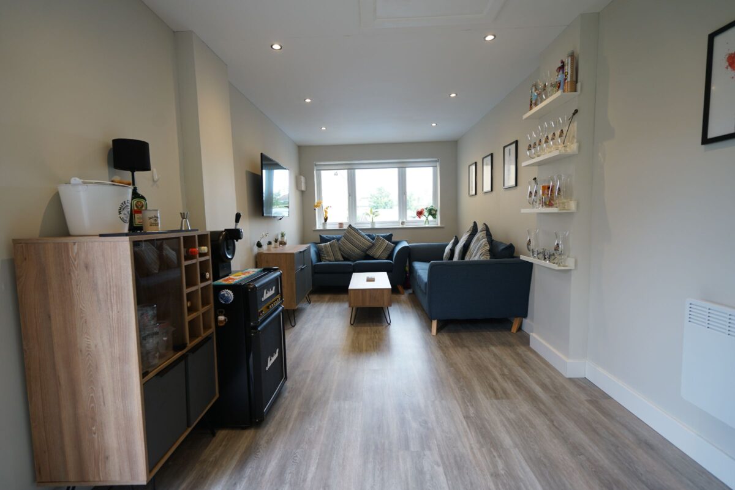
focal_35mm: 16
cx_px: 368
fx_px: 327
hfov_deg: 96.7
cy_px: 245
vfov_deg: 73.8
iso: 400
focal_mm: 16
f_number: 4
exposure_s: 1/100
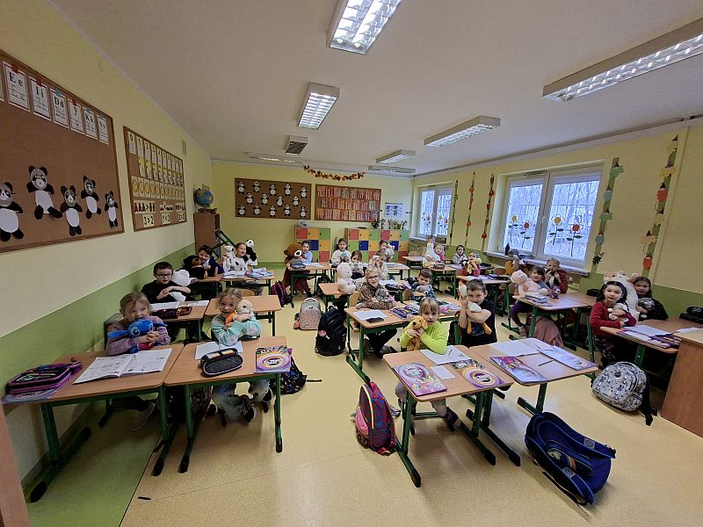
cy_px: 264
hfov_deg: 106.2
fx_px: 264
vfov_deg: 89.9
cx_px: 352
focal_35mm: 13
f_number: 2.2
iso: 80
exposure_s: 1/40
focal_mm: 1.74
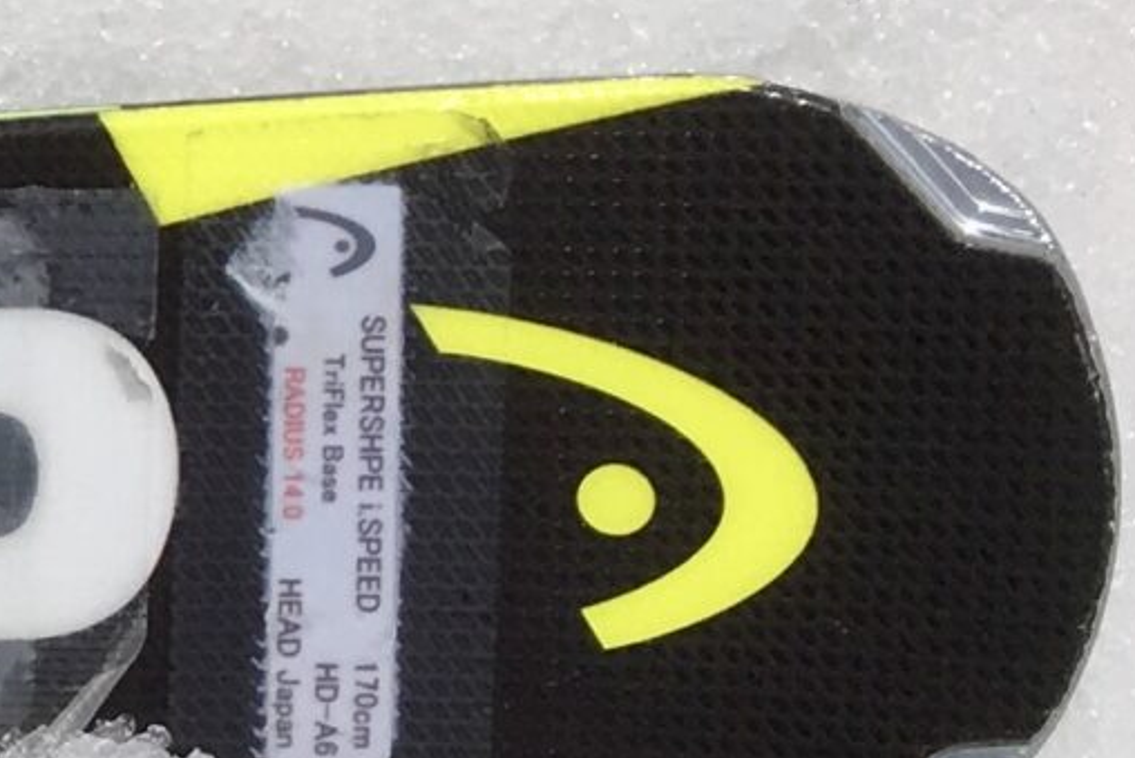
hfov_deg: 11.5
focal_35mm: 152
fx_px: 4793
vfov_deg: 9.0
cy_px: 98
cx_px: -1479
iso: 25
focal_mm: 4.15
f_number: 2.2
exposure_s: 1/4525
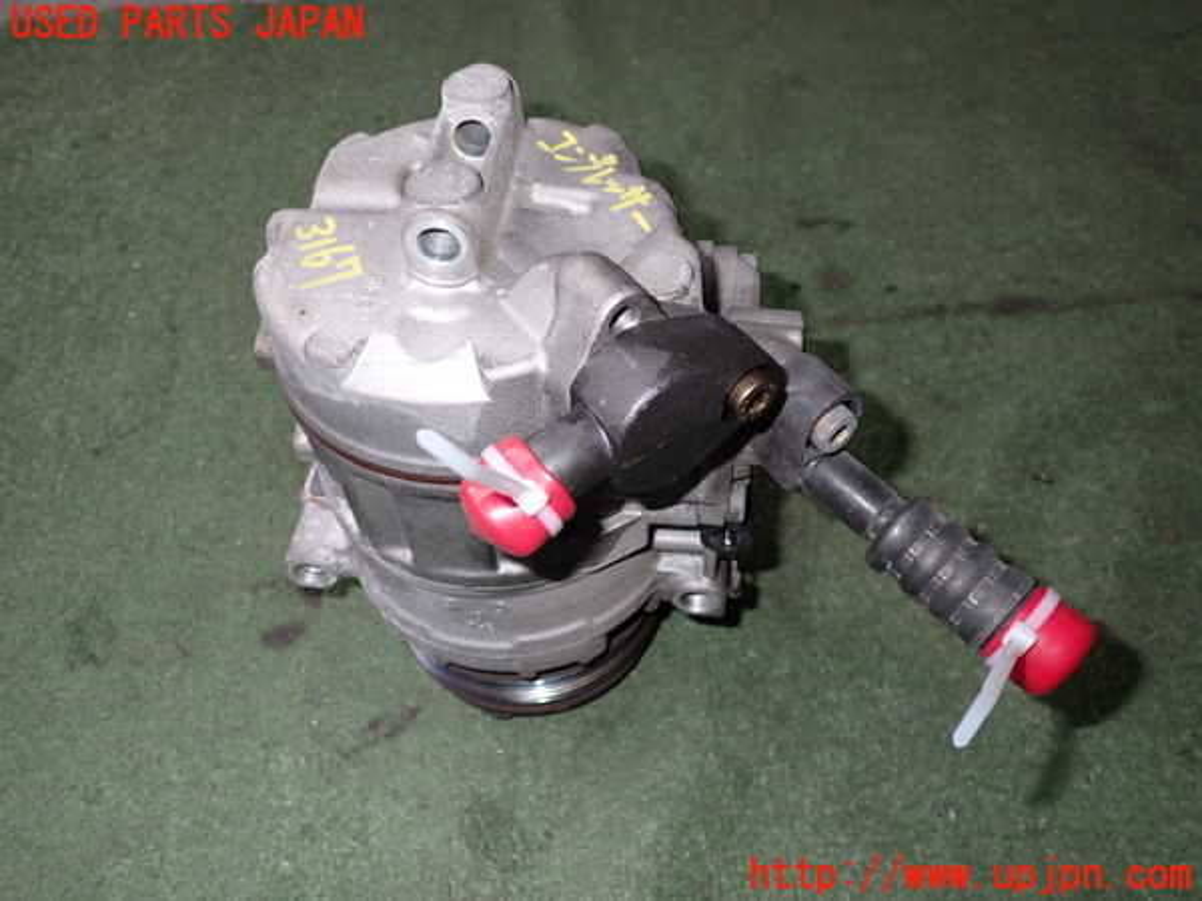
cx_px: 601
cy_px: 450
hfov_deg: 60.0
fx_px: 1042
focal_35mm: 30
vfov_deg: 46.8
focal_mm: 5.4
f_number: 6.3
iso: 125
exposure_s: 1/30
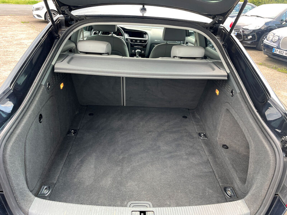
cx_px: 144
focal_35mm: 26
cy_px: 108
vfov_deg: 53.1
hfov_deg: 67.3
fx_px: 216
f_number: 1.6
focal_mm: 4.2
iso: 32
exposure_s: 1/121
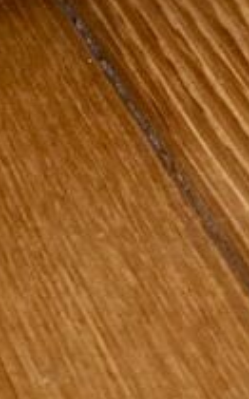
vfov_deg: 10.0
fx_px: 1827
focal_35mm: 168
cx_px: 152
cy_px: -722
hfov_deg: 7.8
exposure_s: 1/100
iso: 125
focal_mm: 4.25
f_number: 1.8
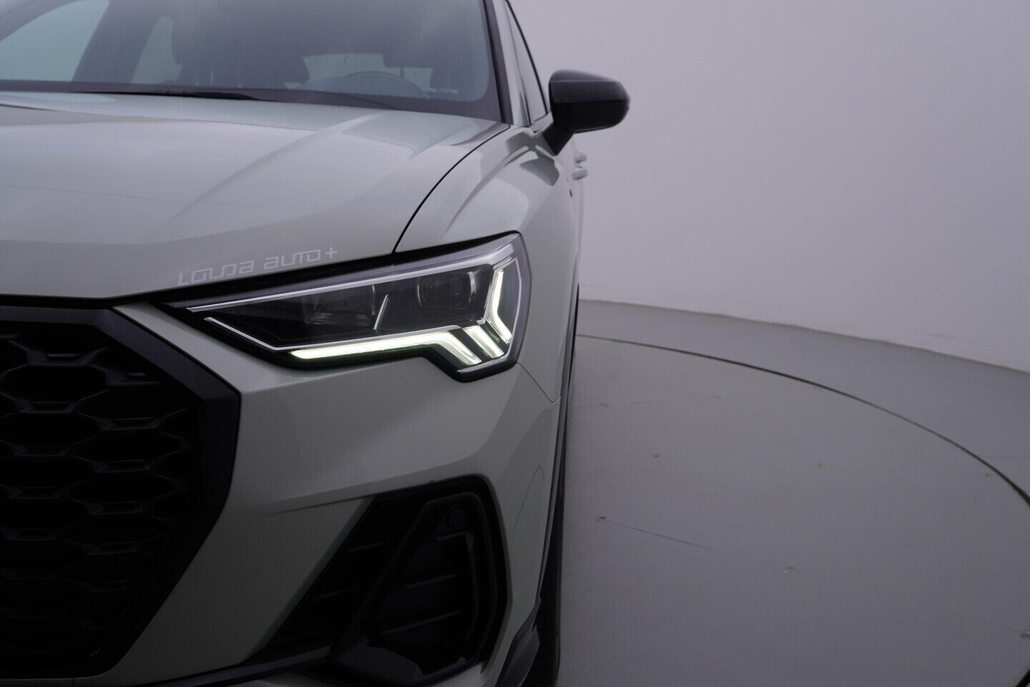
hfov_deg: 53.1
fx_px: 1030
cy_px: 344
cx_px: 515
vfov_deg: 36.9
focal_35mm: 36
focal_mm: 24
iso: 125
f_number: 5
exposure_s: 1/125
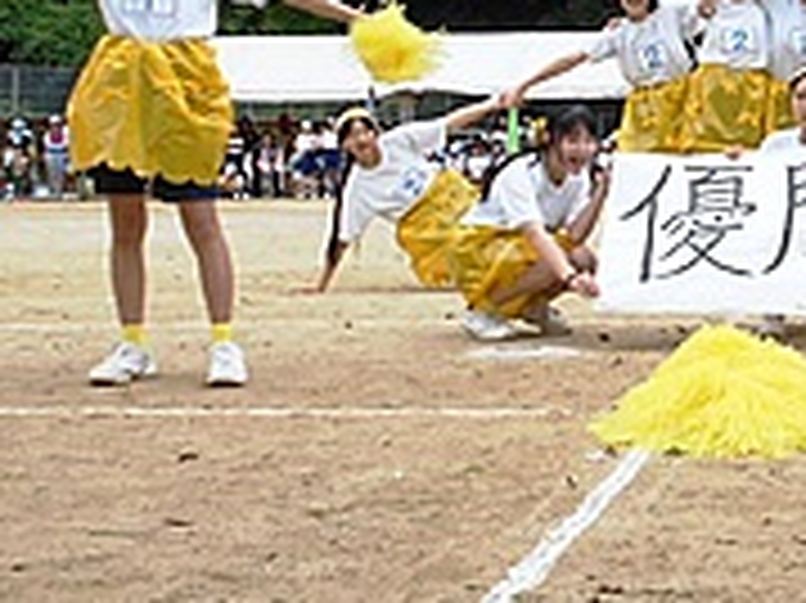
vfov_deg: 17.3
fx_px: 1955
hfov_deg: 22.4
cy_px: 88
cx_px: 815
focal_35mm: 84
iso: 80
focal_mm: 5.1
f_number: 3.4
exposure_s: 1/320
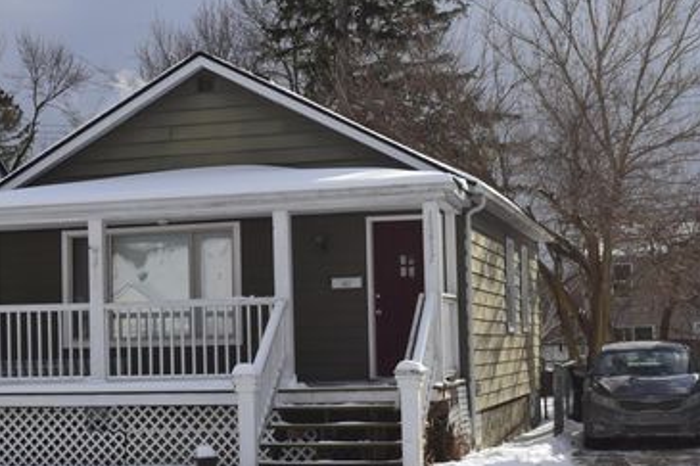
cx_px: 261
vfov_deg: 18.4
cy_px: 277
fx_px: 1438
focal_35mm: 74
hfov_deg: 27.3
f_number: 11
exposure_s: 1/500
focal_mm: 36
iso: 220
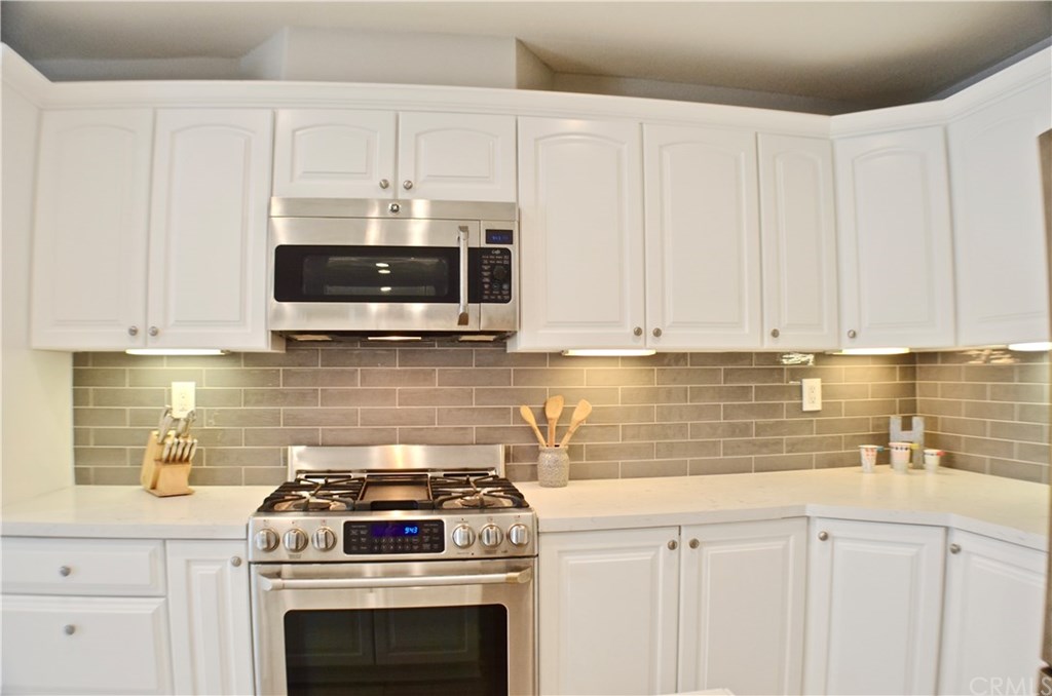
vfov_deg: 43.4
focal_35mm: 30
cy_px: 348
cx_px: 526
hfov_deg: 62.0
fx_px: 875
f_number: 3.8
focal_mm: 20
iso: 400
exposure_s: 1/80
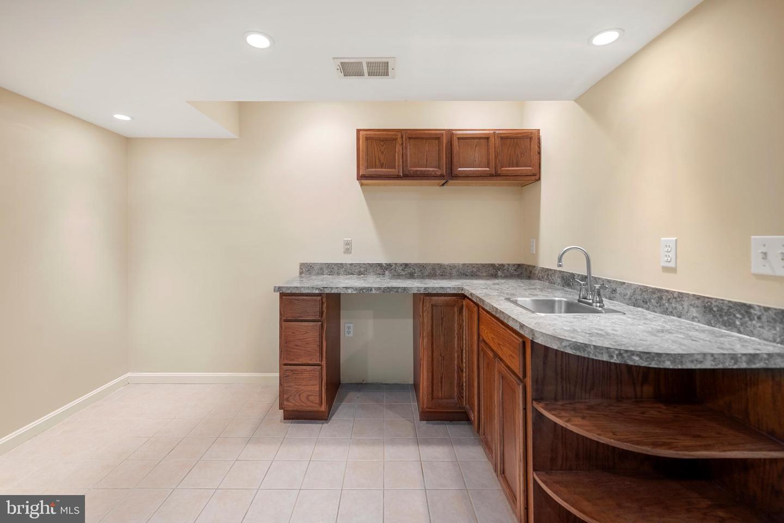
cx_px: 392
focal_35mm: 14
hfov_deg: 104.2
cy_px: 262
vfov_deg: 81.2
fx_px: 305
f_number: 4
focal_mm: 14
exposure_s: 1/6
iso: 100
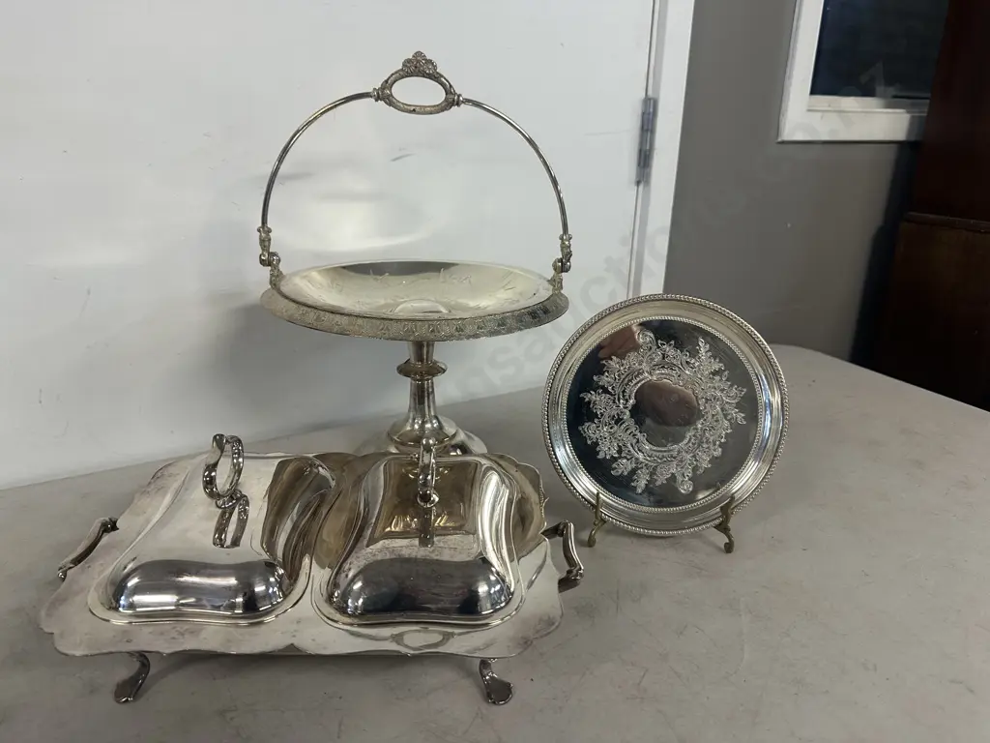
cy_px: 372
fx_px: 686
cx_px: 495
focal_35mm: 24
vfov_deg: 56.8
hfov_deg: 71.6
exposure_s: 1/100
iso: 160
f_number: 1.78
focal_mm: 6.86
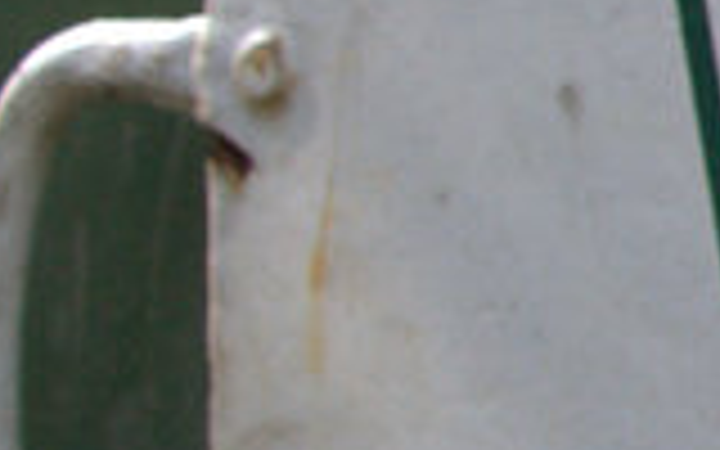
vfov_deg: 2.5
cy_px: -25
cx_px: 2241
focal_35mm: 520
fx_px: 10204
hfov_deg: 3.9
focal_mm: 70
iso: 500
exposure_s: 1/125
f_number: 9
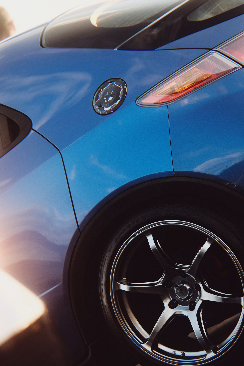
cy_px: 250
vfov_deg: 11.7
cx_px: 173
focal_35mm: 176
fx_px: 1789
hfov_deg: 7.8
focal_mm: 75
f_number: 1.2
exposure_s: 1/1300
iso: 320
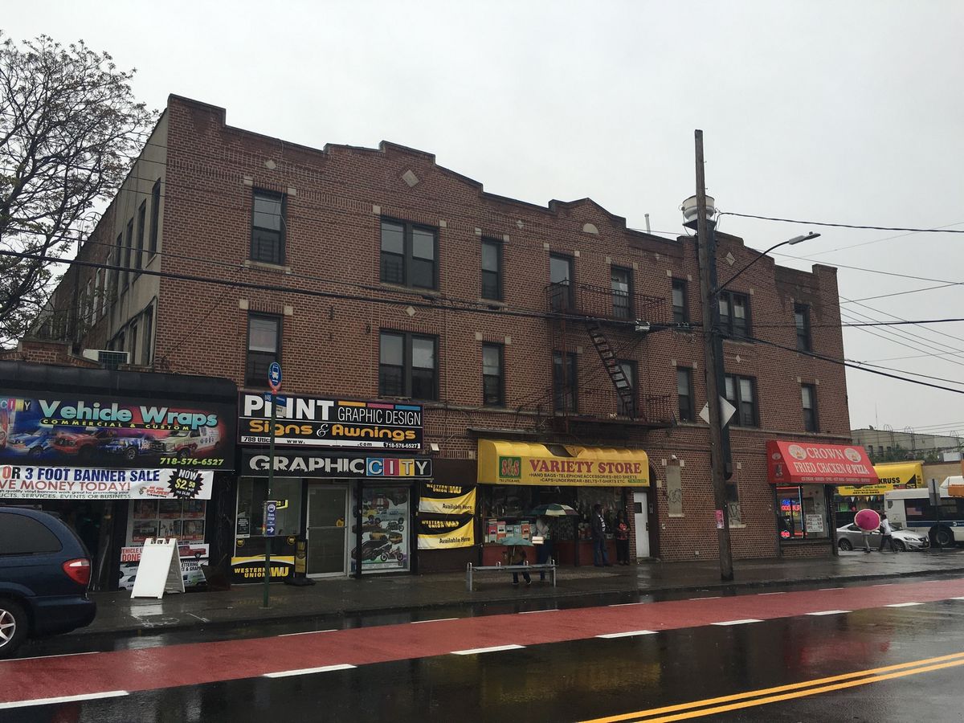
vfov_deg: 48.2
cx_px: 482
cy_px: 362
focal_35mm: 29
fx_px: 808
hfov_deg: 61.7
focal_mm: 4.15
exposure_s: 1/310
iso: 25
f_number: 2.2
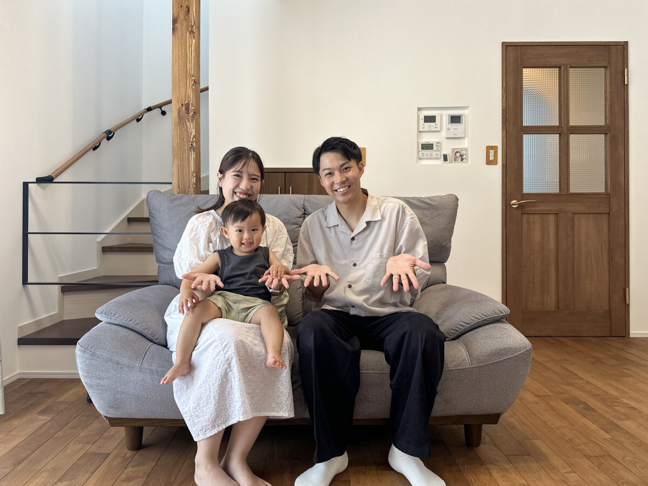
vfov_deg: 56.8
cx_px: 324
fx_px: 449
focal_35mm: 24
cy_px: 243
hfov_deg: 71.6
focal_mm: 6.86
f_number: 1.78
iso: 125
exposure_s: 1/121
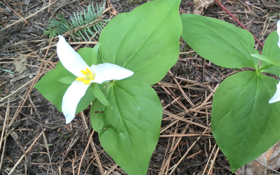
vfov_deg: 30.4
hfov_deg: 46.9
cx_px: 170
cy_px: 106
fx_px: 320
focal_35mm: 42
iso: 25
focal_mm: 4.15
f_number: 2.2
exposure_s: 1/40
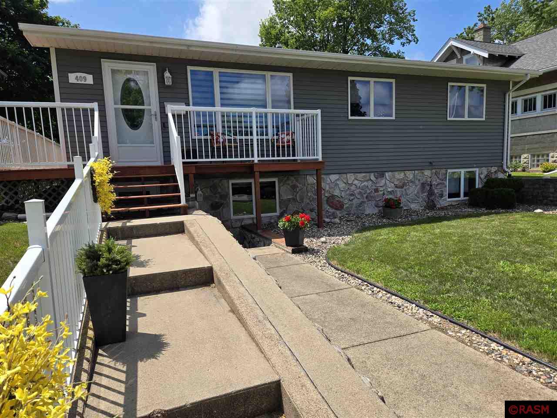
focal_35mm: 23
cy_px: 209
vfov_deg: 58.9
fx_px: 370
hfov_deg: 73.9
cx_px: 278
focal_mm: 5.4
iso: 25
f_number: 1.8
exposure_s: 1/1641
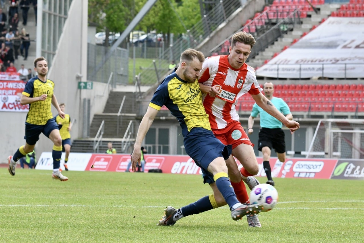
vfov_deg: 8.3
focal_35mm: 165
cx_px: 182
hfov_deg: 12.5
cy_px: 122
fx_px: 1668
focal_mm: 165
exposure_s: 1/1600
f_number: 8
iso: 2500
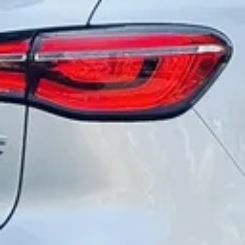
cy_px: -13
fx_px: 6366
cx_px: 256
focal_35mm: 795
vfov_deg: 2.2
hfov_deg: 2.2
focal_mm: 15.66
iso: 50
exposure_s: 1/233
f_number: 2.8
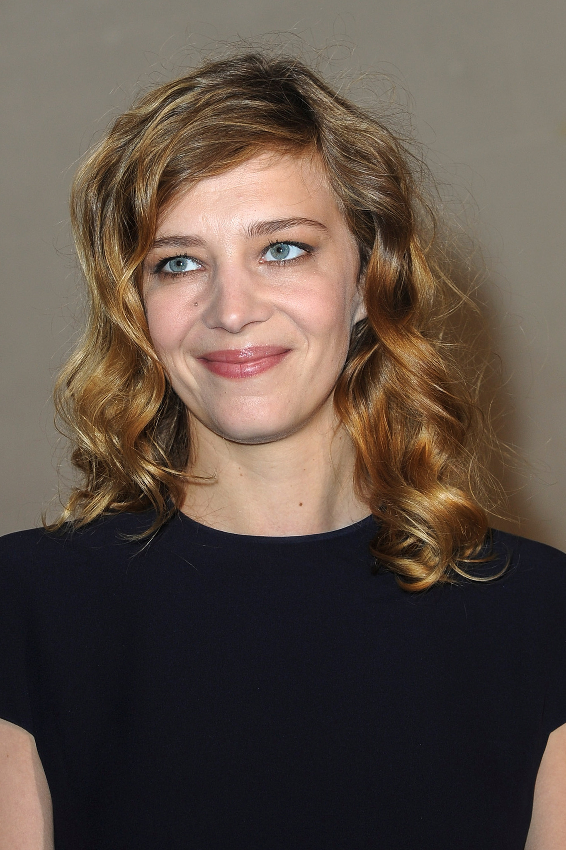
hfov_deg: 11.4
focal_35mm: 120
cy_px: 425
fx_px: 2830
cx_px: 283
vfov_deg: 17.1
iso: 500
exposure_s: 1/250
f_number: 7.1
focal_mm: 120
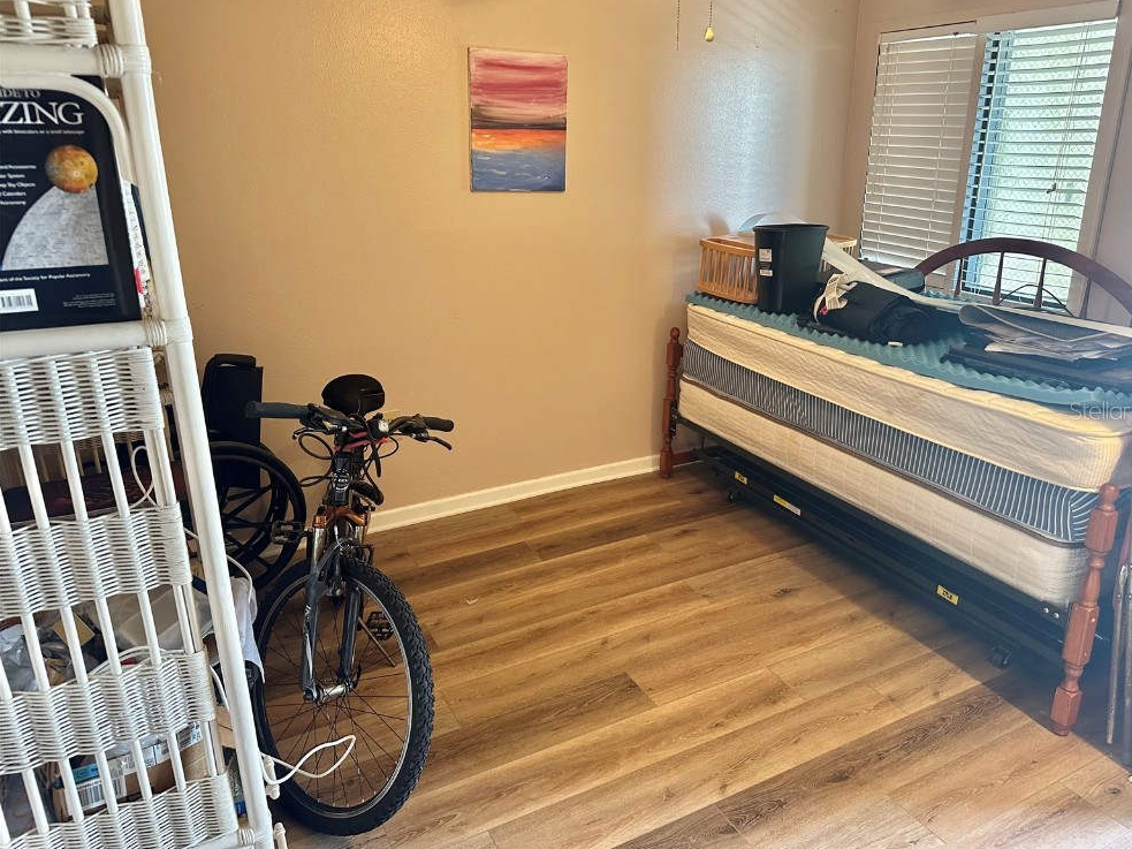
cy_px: 410
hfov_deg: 69.4
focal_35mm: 25
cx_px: 588
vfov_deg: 54.9
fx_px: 817
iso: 320
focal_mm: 6.86
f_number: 1.78
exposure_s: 1/60
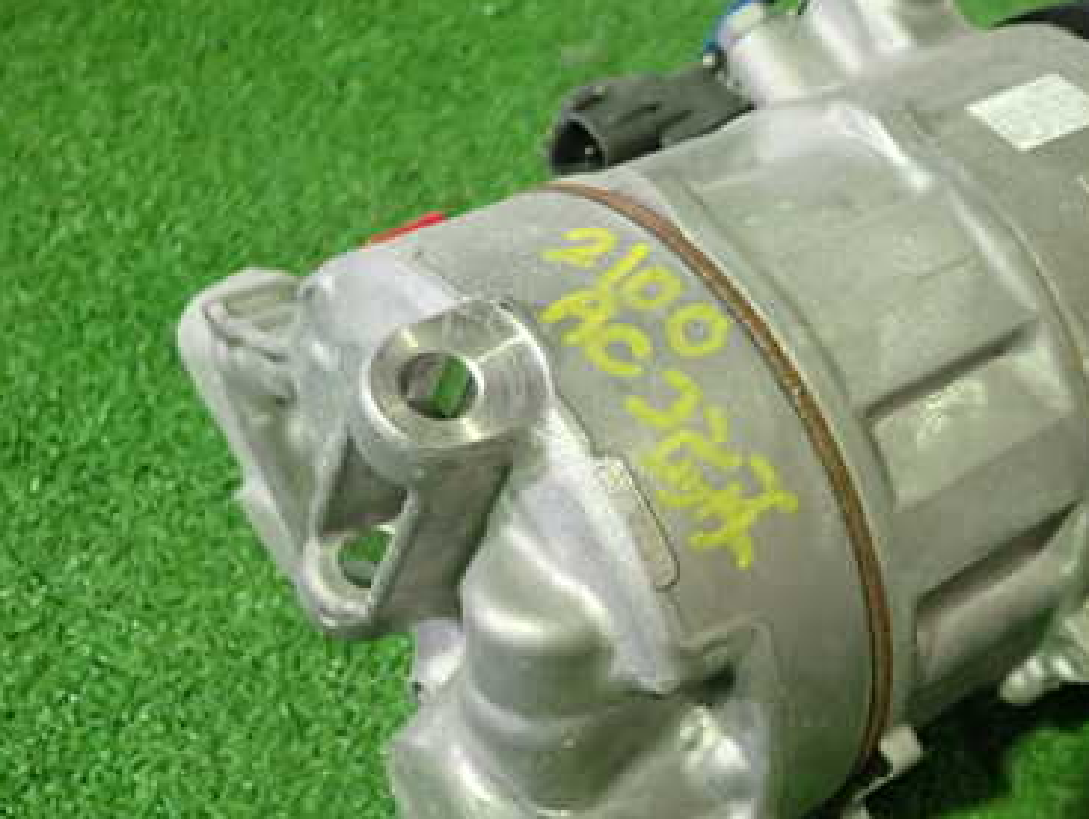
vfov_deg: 29.6
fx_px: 1543
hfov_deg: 38.1
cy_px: 493
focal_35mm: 49
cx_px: 786
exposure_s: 1/30
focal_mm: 5.4
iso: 400
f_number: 2.3
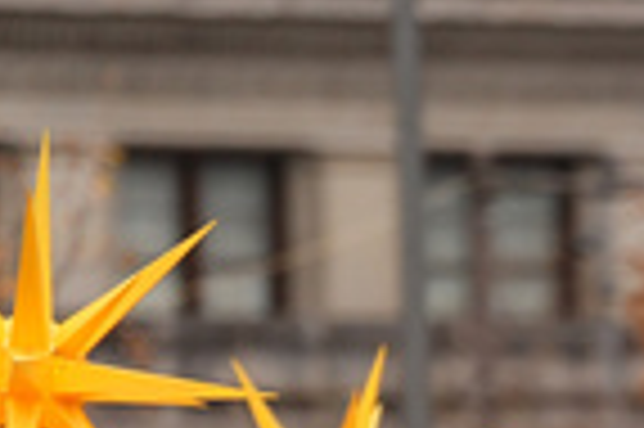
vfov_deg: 1.5
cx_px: 1671
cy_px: 1521
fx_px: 15992
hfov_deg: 2.3
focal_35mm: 895
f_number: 2.8
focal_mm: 125
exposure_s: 1/640
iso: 250
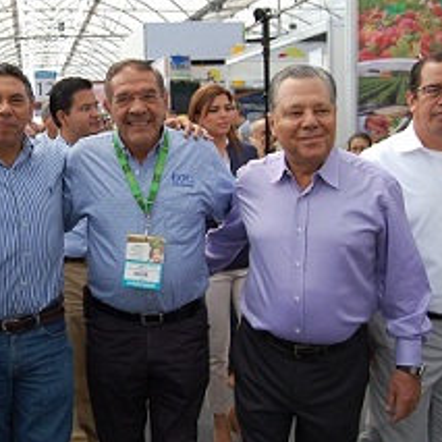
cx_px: 81
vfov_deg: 39.1
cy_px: 190
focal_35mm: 43
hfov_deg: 37.6
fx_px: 621
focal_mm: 18
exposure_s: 1/125
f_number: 5.6
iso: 220
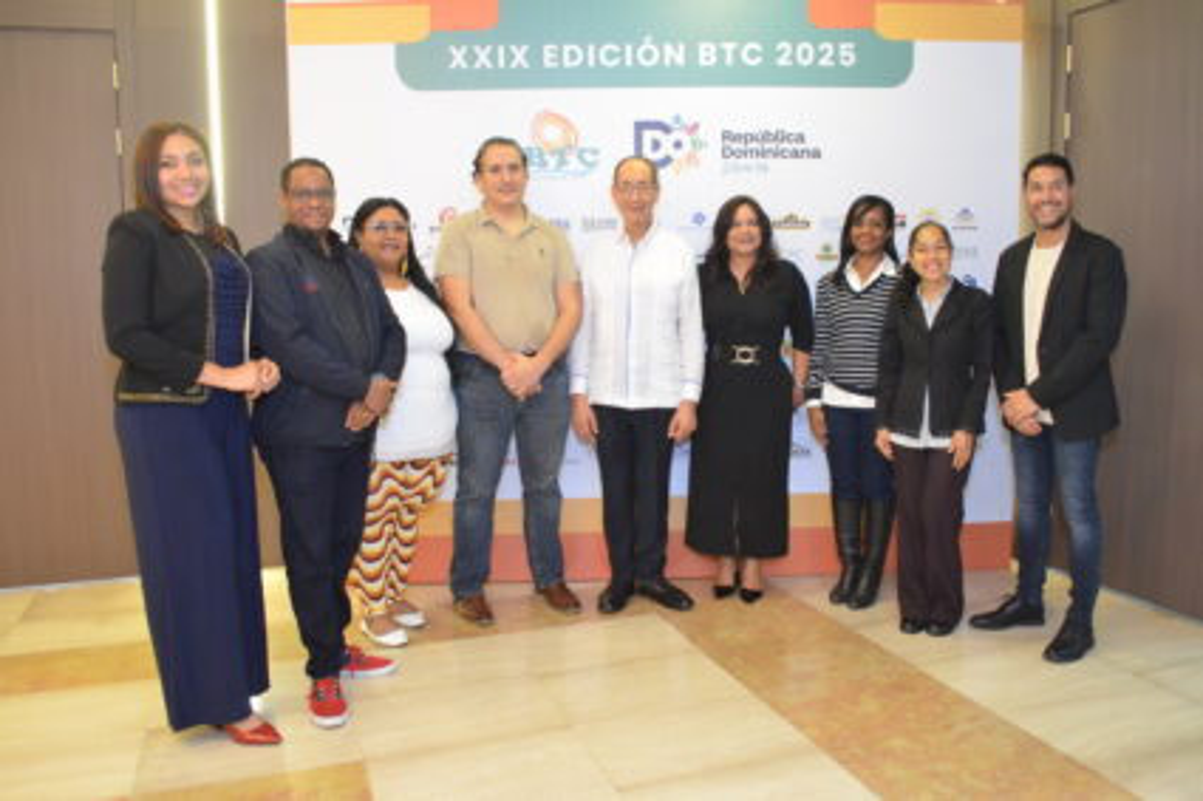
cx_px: 602
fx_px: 902
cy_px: 400
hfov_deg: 67.4
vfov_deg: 47.9
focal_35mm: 27
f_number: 6.3
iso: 2500
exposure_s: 1/40
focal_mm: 18
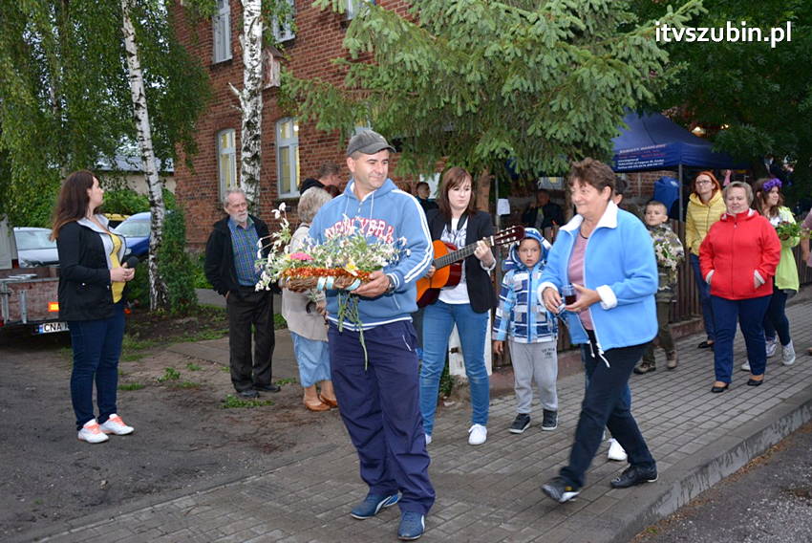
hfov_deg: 57.2
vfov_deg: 40.0
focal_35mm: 33
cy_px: 272
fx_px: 745
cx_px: 406
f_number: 4
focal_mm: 22
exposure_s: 1/60
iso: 800
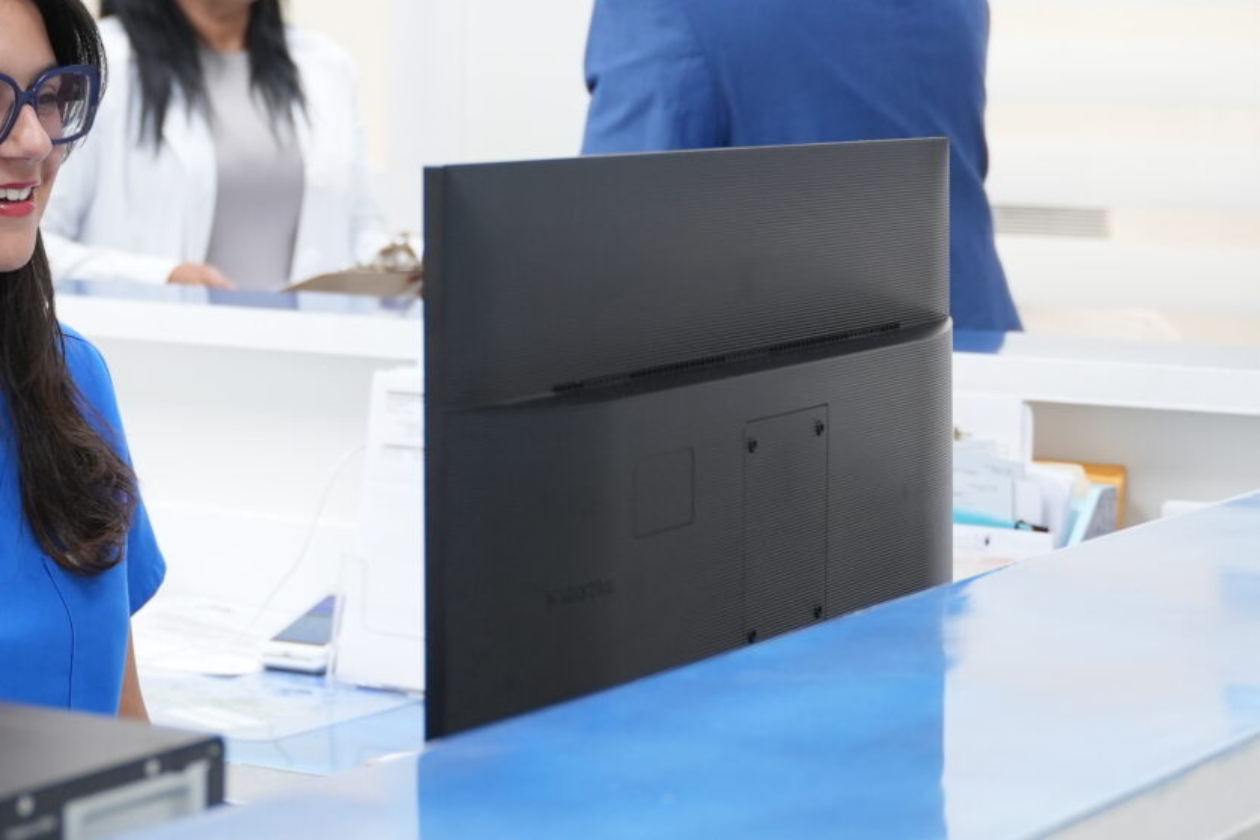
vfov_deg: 12.8
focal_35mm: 105
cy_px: -11
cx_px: 206
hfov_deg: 19.2
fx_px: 3683
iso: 500
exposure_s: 1/125
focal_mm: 34.4
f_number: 2.8
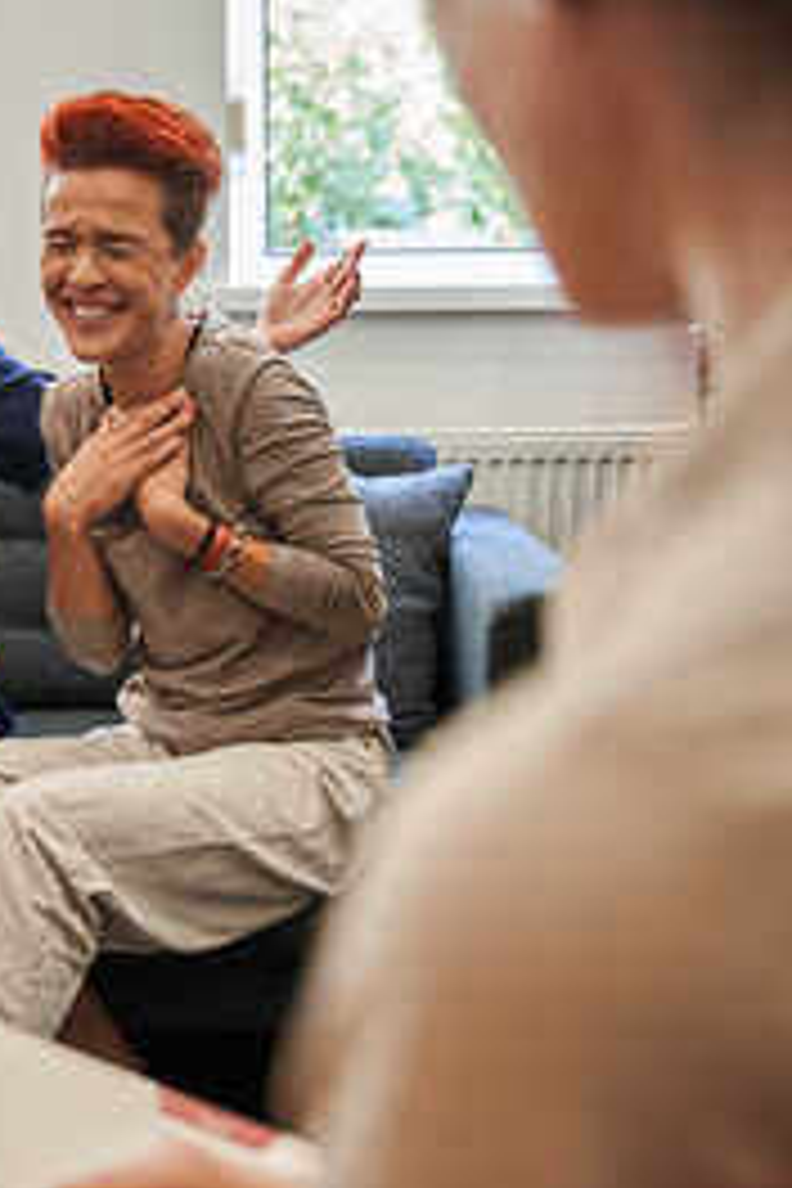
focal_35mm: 53
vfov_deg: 37.5
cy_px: 596
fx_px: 1749
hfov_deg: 24.9
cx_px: 112
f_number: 2.8
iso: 800
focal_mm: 35
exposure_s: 1/100
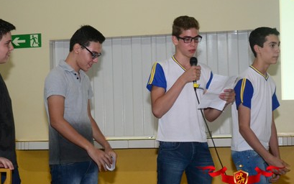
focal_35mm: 84
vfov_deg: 15.6
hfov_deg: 24.6
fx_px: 673
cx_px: 133
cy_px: 104
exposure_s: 1/80
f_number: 5.6
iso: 3200
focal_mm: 50
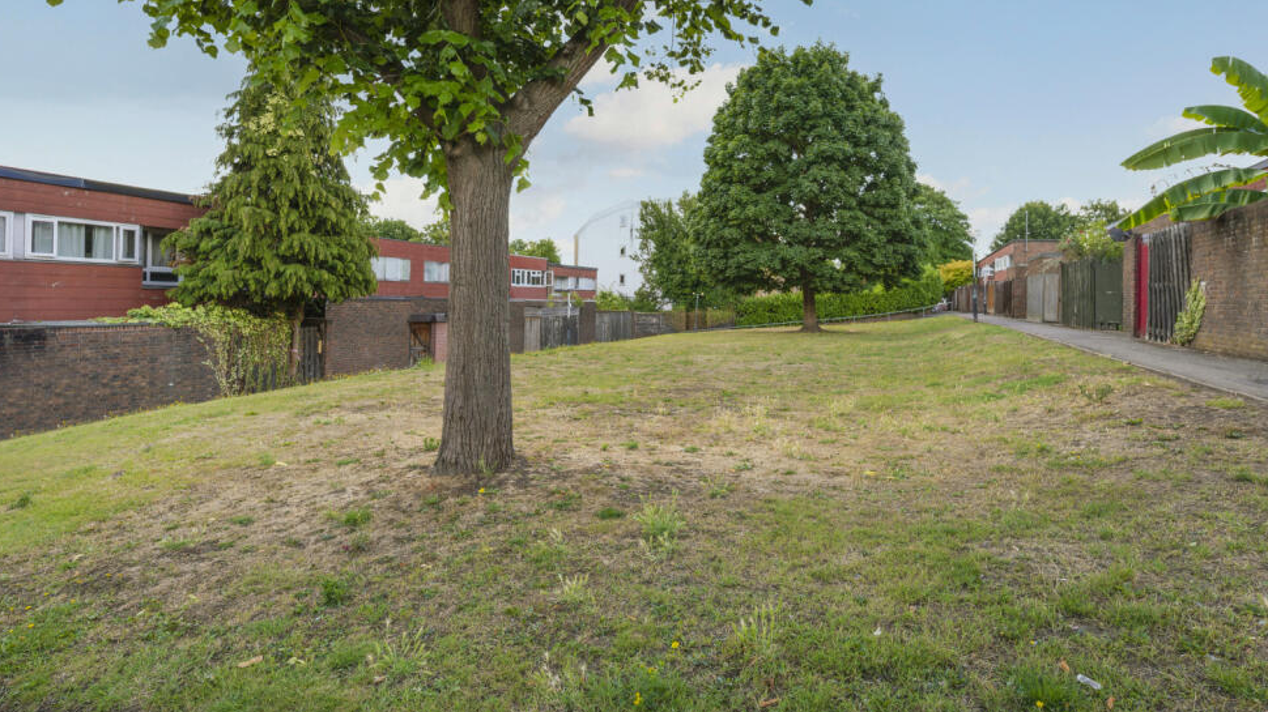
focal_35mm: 22
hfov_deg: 82.3
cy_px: 287
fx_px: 724
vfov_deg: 52.0
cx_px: 661
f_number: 8
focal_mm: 19.5
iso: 200
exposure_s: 1/125
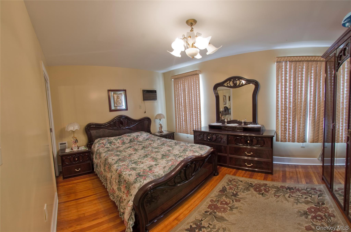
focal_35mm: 16
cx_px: 176
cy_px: 116
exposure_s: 2
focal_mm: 10.5
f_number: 10
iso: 100
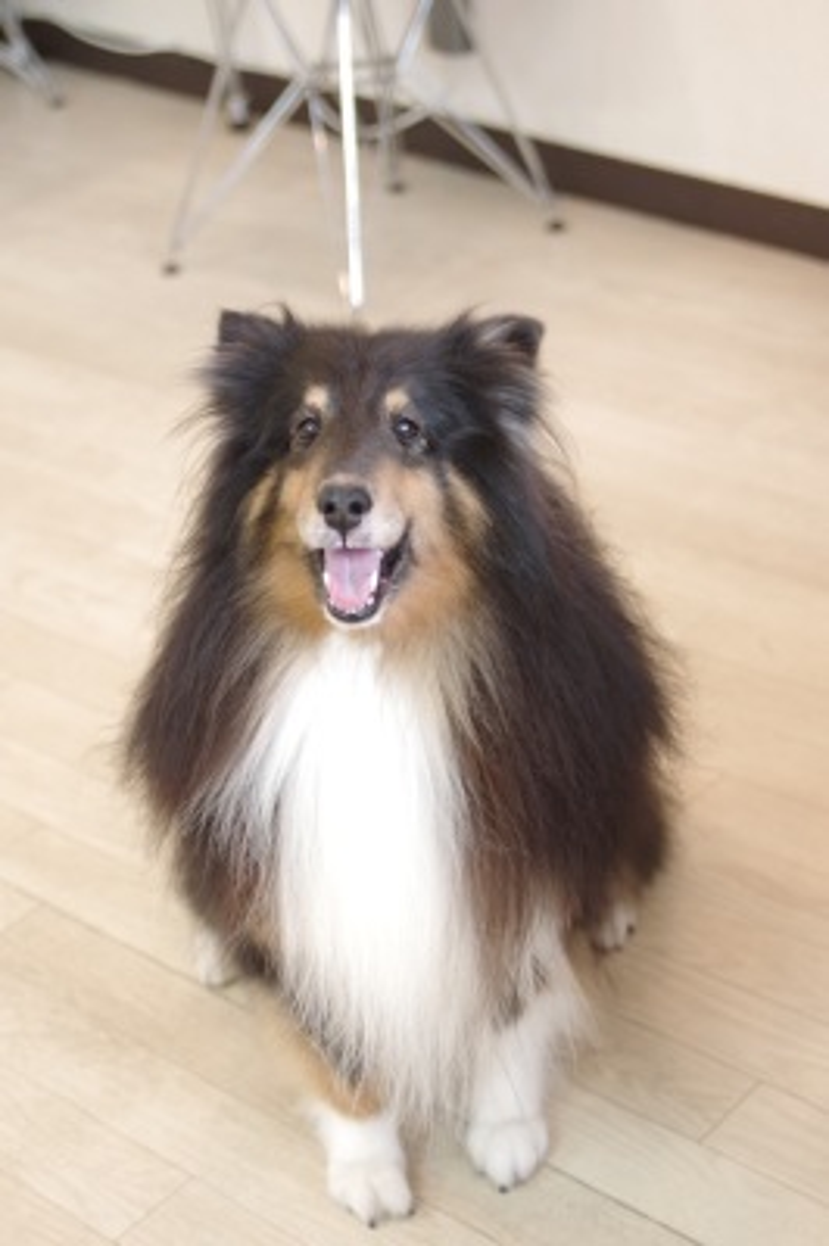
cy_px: 623
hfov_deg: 21.2
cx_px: 414
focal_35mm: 64
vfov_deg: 31.4
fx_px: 2214
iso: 1600
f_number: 2.8
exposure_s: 1/80
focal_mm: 43
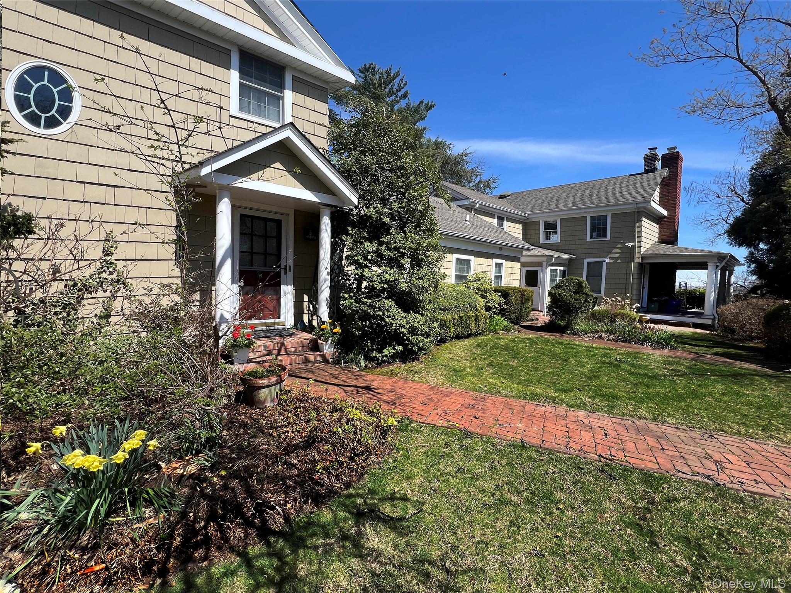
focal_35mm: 13
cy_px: 296
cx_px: 396
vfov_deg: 89.9
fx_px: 297
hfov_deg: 106.2
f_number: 1.8
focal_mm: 1.57
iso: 32
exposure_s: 1/1033
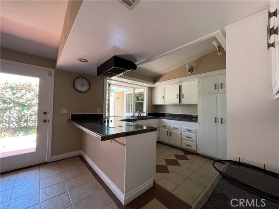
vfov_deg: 89.9
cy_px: 104
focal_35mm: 13
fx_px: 105
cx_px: 140
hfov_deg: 106.2
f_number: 1.8
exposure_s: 1/99
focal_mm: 1.57
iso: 125
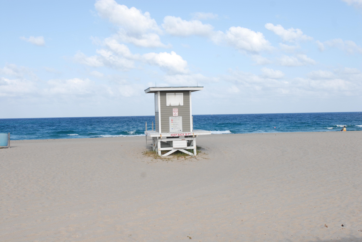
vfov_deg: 29.0
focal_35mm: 46
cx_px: 181
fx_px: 468
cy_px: 121
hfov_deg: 42.3
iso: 200
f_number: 10
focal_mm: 31
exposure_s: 1/400
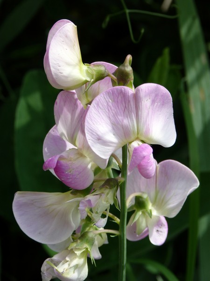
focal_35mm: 120
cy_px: 140
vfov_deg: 16.4
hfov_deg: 12.3
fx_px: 971
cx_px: 105
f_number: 5
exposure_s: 1/200
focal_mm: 21.6
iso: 80
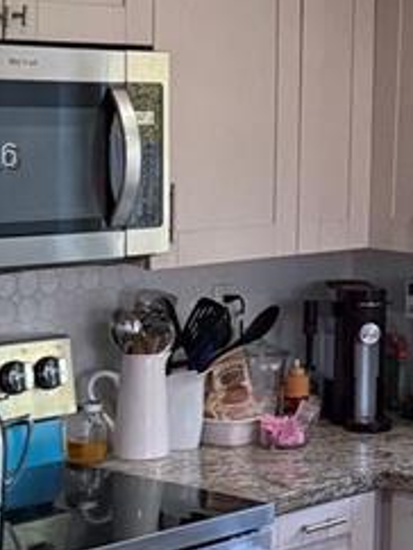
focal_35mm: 119
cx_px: 620
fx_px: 1890
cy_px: 159
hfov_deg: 11.9
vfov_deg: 16.5
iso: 250
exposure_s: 1/120
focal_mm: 6.76
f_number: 1.78
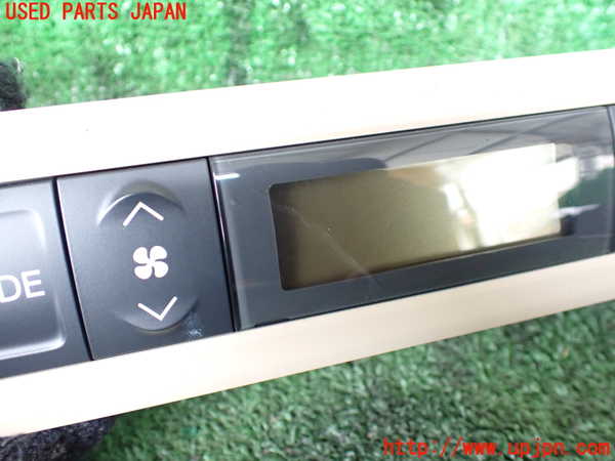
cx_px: 308
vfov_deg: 46.8
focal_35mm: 30
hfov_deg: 60.0
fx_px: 533
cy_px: 230
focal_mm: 5.4
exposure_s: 1/80
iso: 800
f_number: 2.3
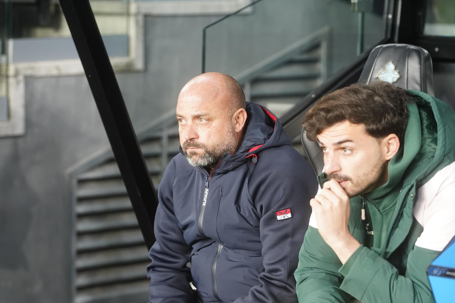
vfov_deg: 9.1
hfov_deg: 13.7
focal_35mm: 150
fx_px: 1895
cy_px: 151
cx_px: 218
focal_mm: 141
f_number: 5
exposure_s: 1/320
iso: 4000
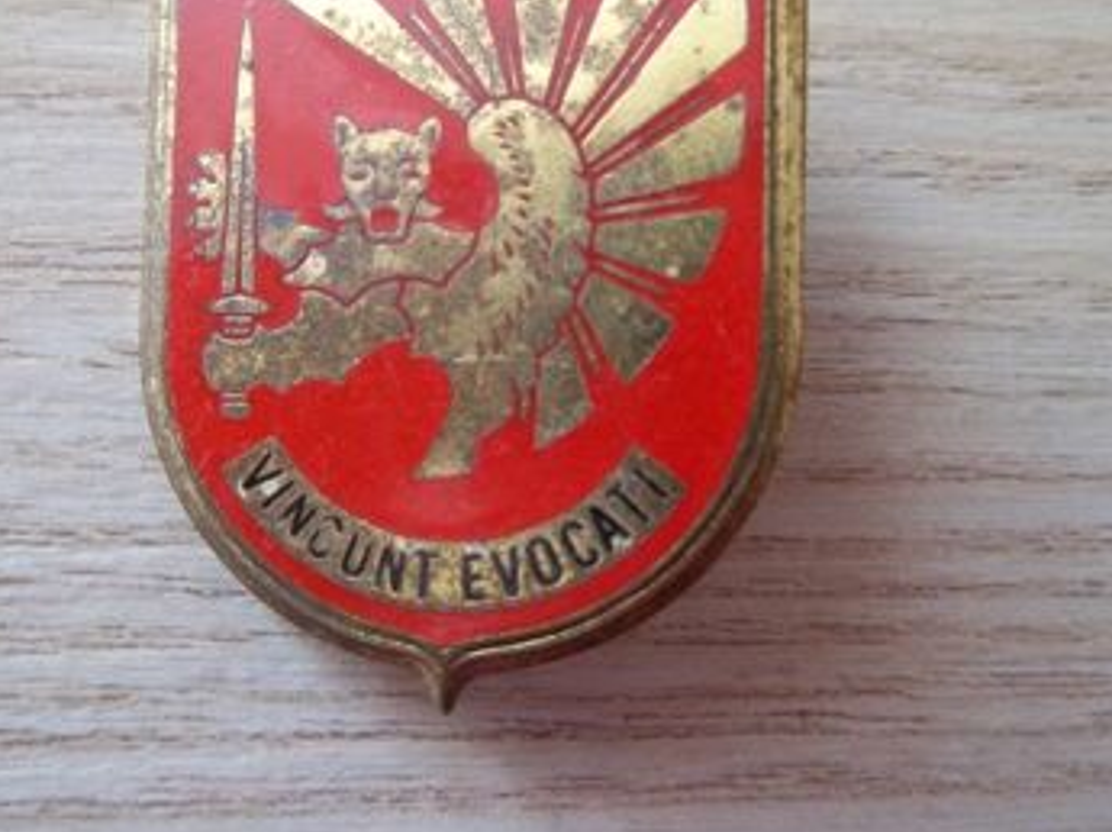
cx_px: 551
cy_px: 316
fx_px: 1252
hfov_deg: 47.9
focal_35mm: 39
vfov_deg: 36.6
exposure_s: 1/30
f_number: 3.5
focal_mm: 5.05
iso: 160
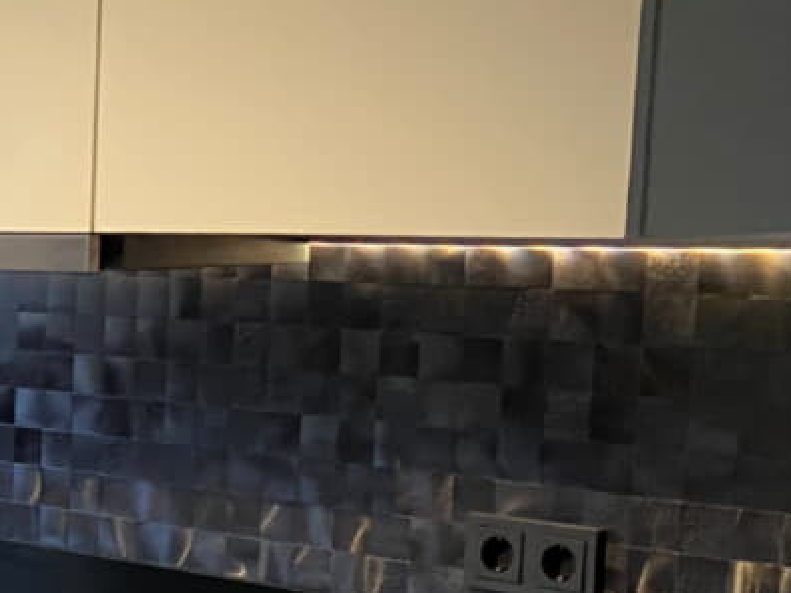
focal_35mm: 99
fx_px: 2261
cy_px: 578
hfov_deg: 16.7
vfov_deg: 14.7
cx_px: -616
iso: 250
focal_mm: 4.2
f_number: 1.8
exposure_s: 1/60
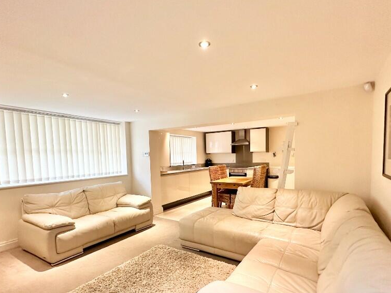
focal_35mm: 19
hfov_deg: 84.7
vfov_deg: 68.2
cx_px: 192
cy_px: 172
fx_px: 215
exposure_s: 1/50
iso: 200
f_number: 2.2
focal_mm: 2.22
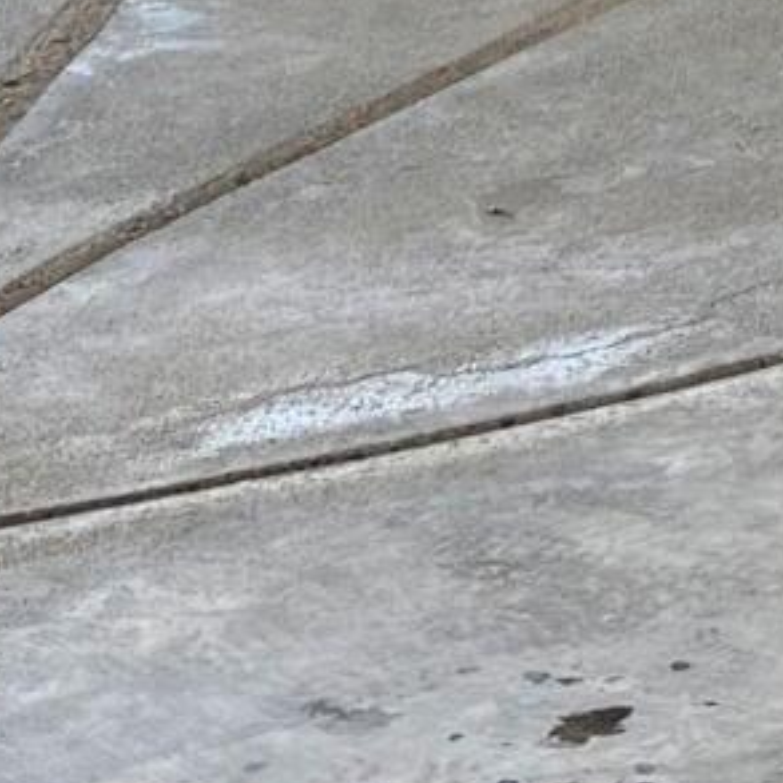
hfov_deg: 7.2
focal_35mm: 217
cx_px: 2346
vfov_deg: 7.4
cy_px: -1301
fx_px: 5553
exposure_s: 1/120
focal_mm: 6.76
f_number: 1.78
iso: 100
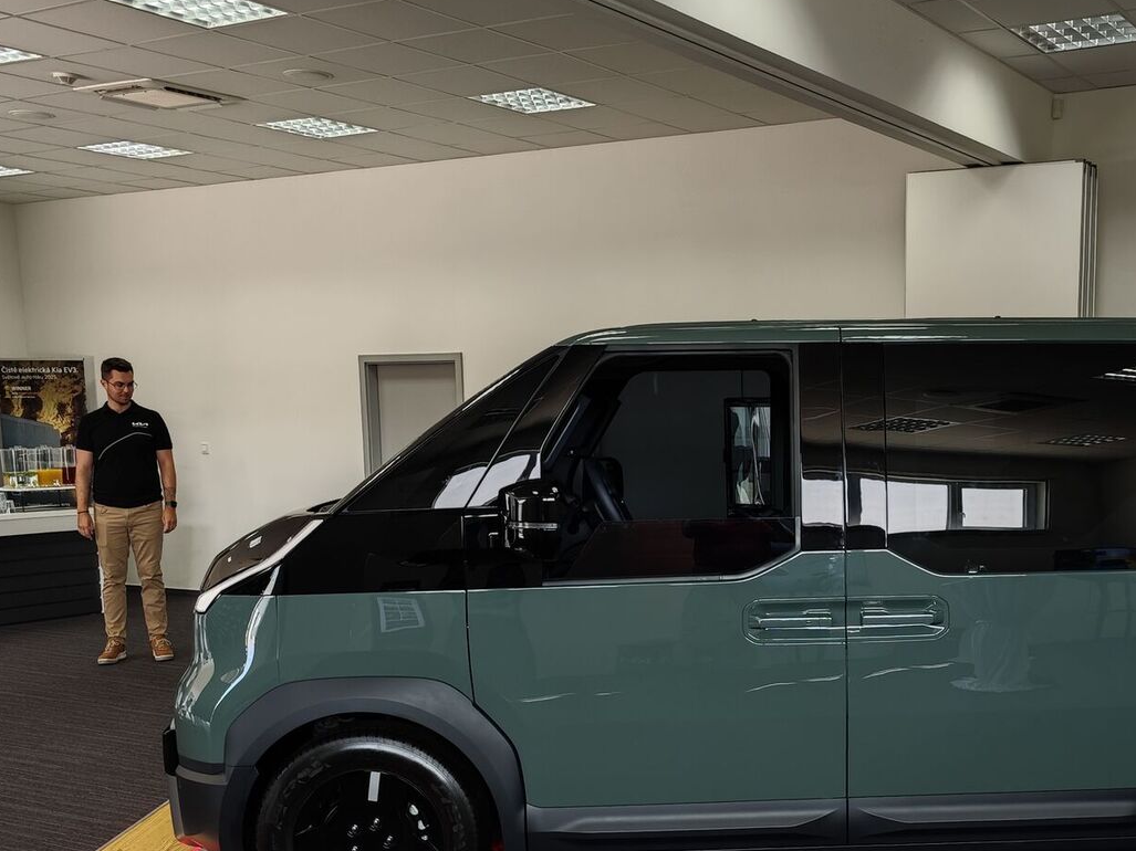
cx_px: 842
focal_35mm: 43
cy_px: 603
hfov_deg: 42.6
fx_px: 1411
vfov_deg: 33.1
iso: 400
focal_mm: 8.72
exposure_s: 1/101
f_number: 2
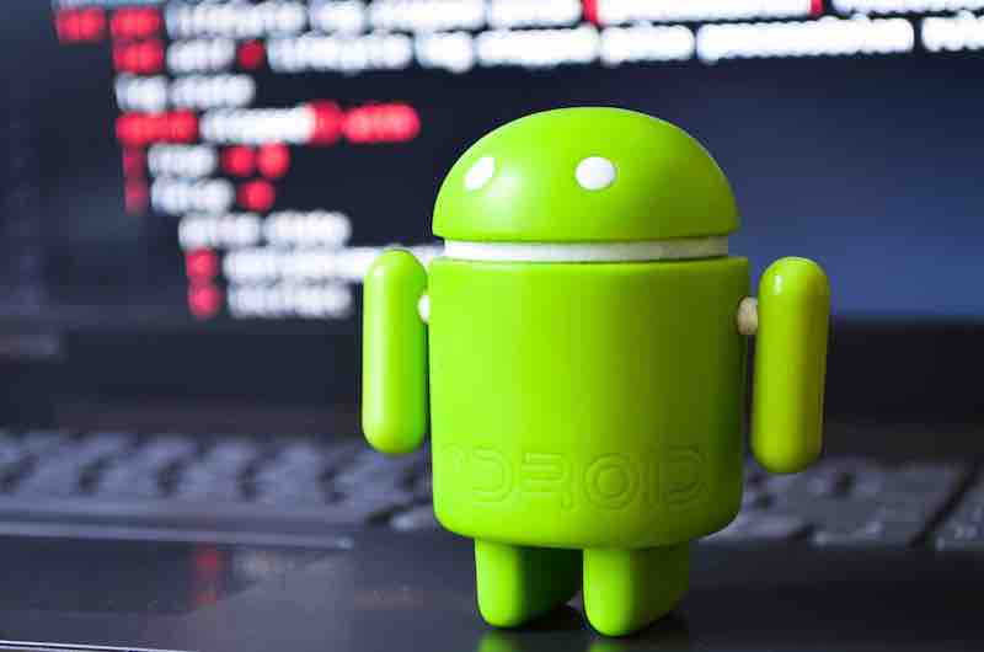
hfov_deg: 24.7
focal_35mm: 82
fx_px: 2250
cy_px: 326
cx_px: 492
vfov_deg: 16.5
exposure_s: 3
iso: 100
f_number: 5.6
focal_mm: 55
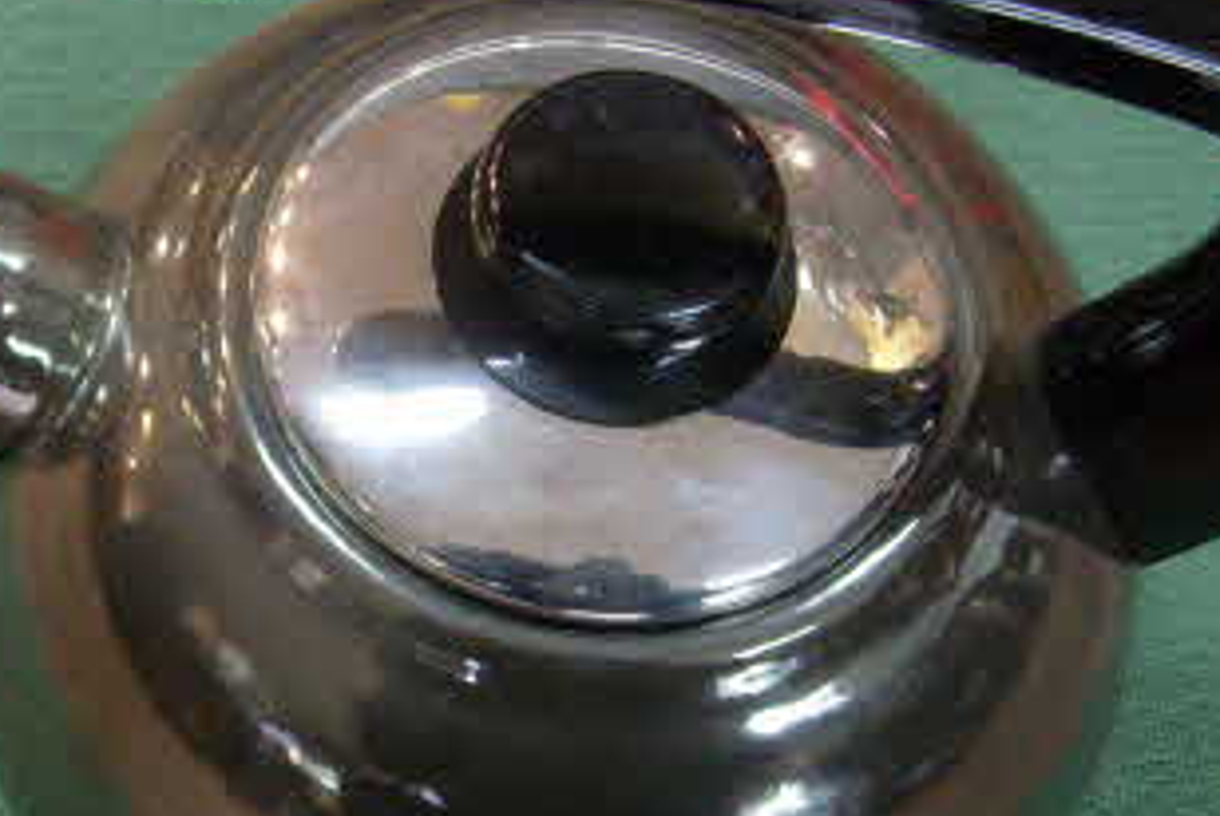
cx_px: 424
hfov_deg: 33.7
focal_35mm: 59
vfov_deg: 23.0
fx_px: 2001
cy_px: 525
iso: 200
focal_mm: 5.8
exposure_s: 1/20
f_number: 2.8
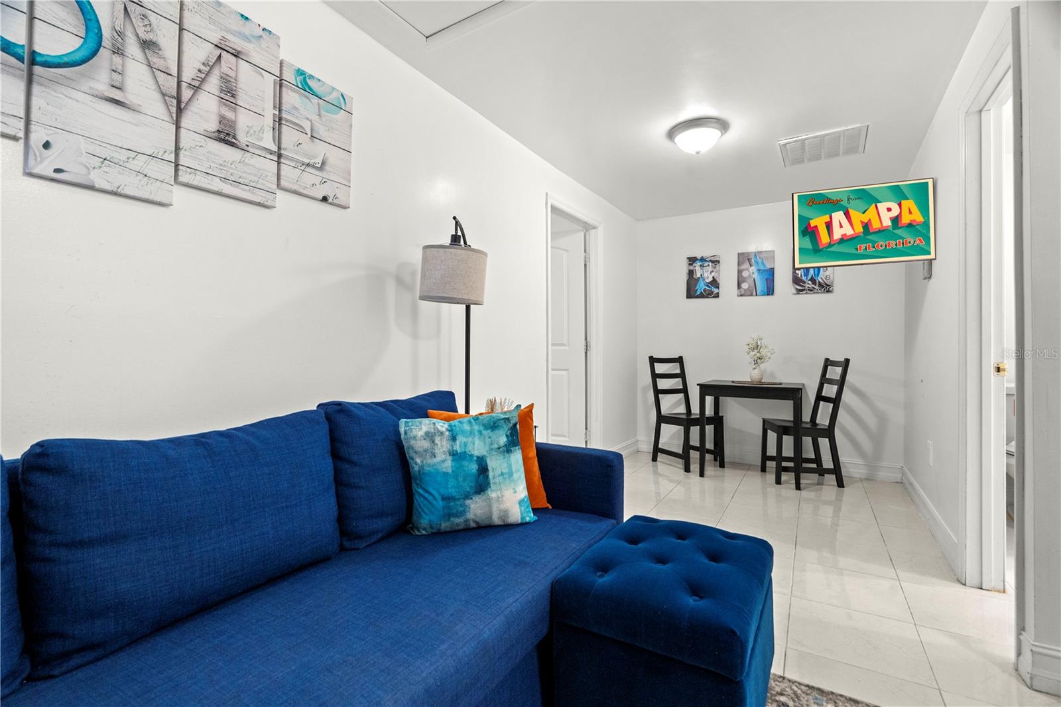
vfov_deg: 73.7
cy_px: 354
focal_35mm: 16
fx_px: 471
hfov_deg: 96.7
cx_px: 530
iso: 1600
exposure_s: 1/5
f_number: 7.1
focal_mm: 16
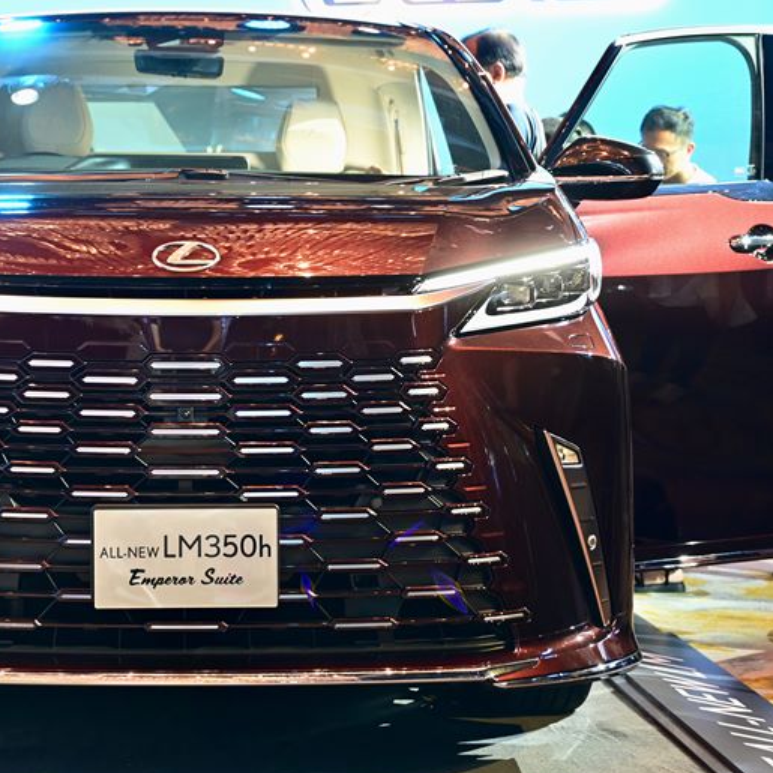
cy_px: 295
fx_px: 1794
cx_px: 203
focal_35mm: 71
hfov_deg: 24.1
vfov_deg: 24.3
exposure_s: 1/80
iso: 1000
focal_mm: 42
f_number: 3.2
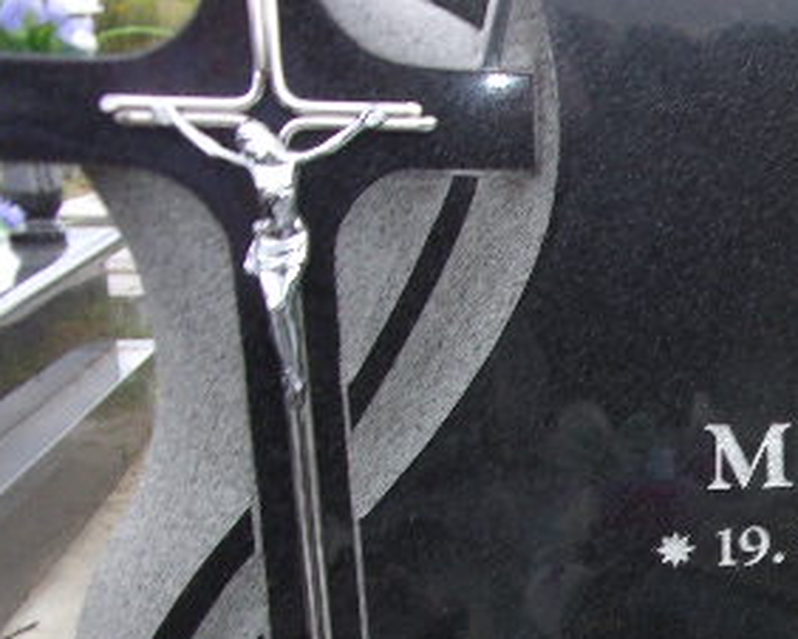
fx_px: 1465
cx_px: 832
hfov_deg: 28.3
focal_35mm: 62
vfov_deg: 23.8
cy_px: 608
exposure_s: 1/150
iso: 80
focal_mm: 5.1
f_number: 3.9
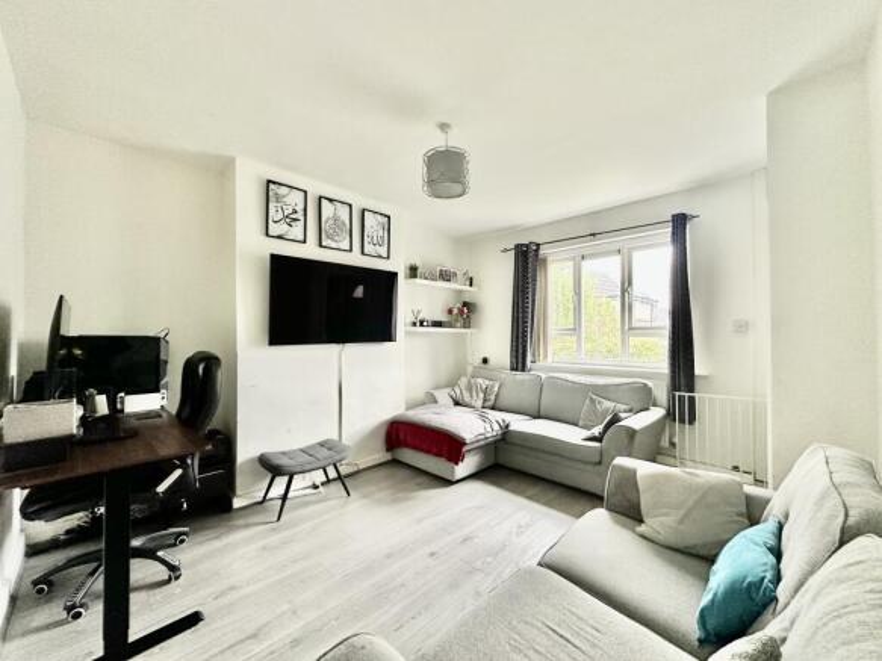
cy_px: 330
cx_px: 441
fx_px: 357
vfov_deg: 85.7
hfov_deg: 102.1
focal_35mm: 14
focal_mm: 2.22
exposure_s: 1/60
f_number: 2.2
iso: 320
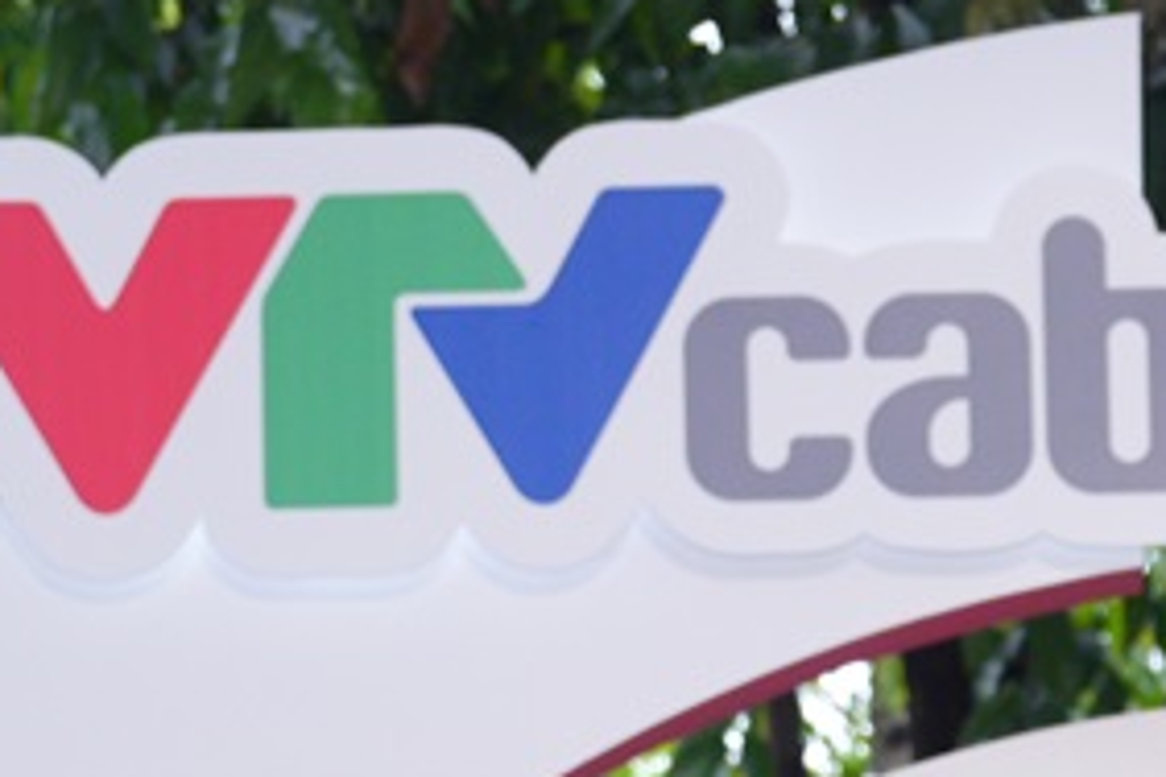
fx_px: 5149
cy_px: 1864
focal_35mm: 159
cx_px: 1238
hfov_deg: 12.7
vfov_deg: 8.0
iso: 800
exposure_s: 1/250
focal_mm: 32
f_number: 4
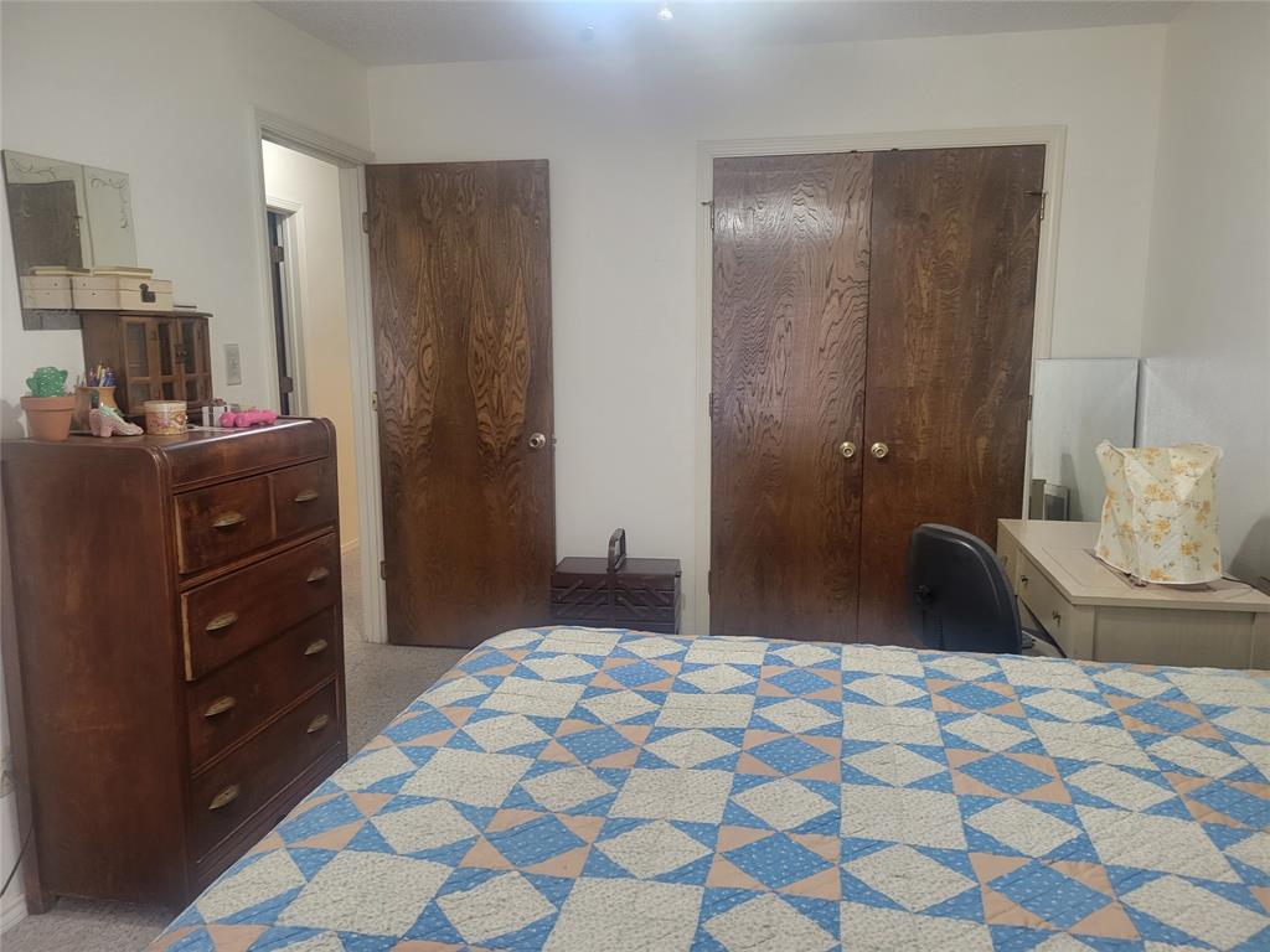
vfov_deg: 53.1
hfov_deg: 67.3
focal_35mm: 26
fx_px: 954
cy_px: 476
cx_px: 635
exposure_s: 1/40
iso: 250
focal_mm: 5.4
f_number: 1.8
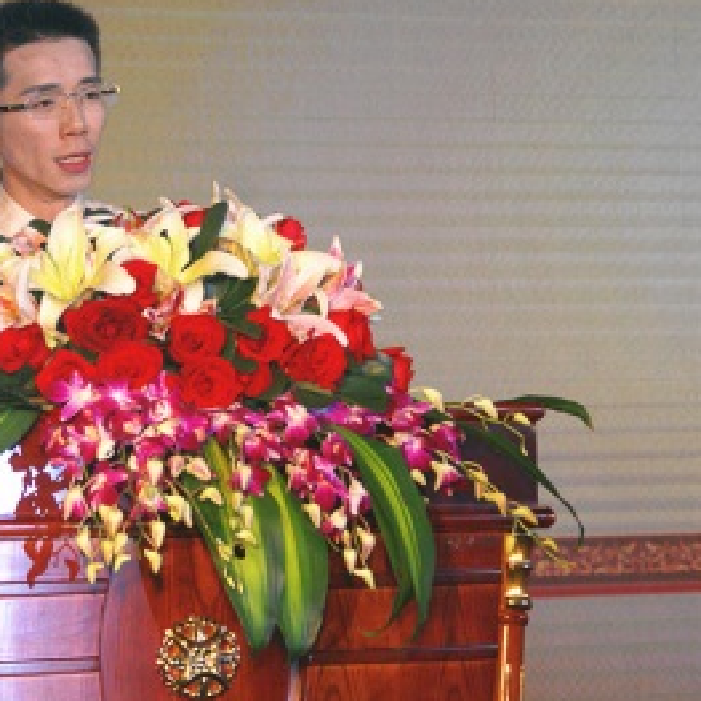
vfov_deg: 10.3
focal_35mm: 170
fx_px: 3895
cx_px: 237
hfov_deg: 10.3
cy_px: 304
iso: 400
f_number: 5.6
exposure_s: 1/80
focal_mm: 70
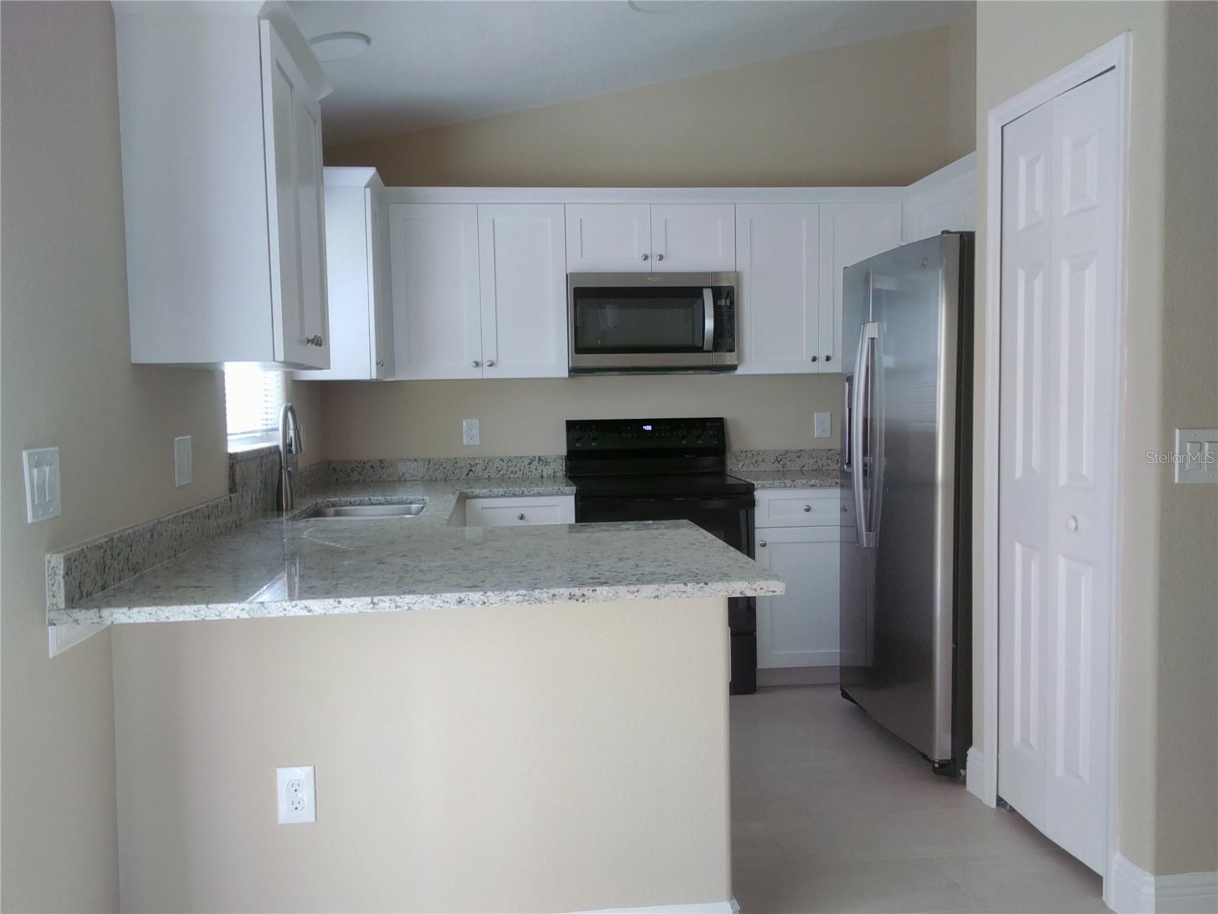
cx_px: 609
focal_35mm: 28
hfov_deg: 63.4
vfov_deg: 49.7
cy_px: 457
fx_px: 985
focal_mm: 3.69
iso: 122
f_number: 2.65
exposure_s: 1/40
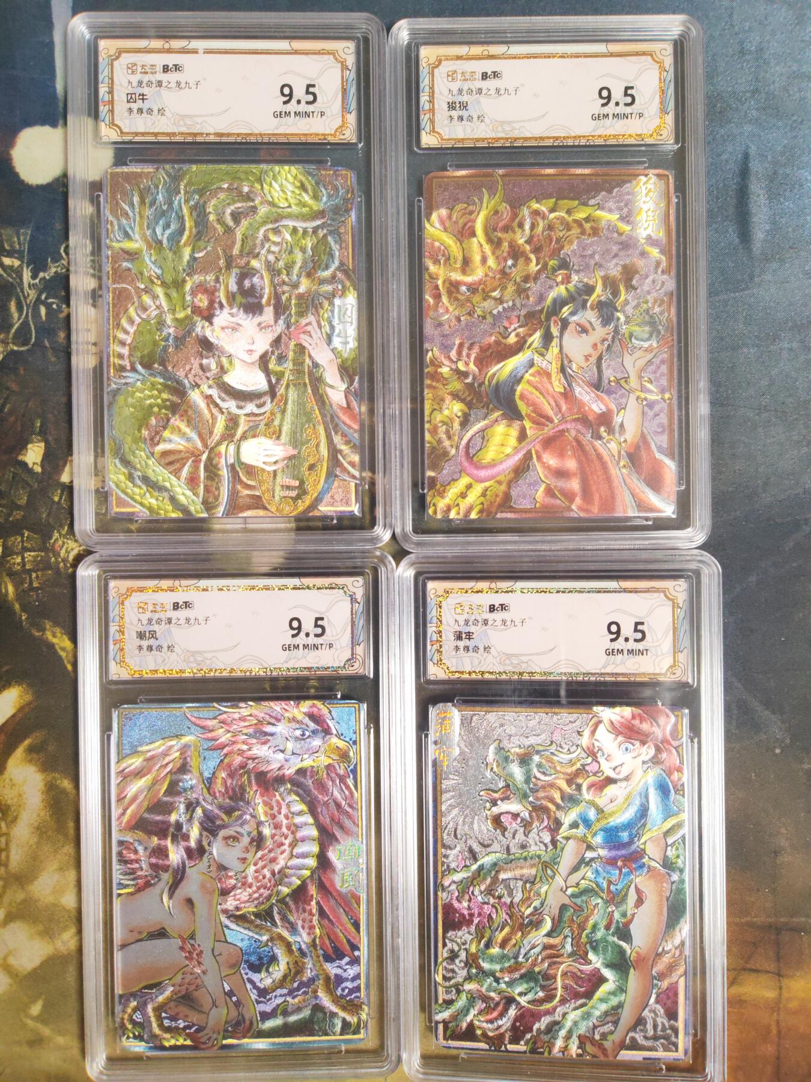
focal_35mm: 27
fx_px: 843
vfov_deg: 65.3
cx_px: 406
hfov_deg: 51.4
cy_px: 541
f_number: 1.8
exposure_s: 1/100
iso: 320
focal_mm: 5.53
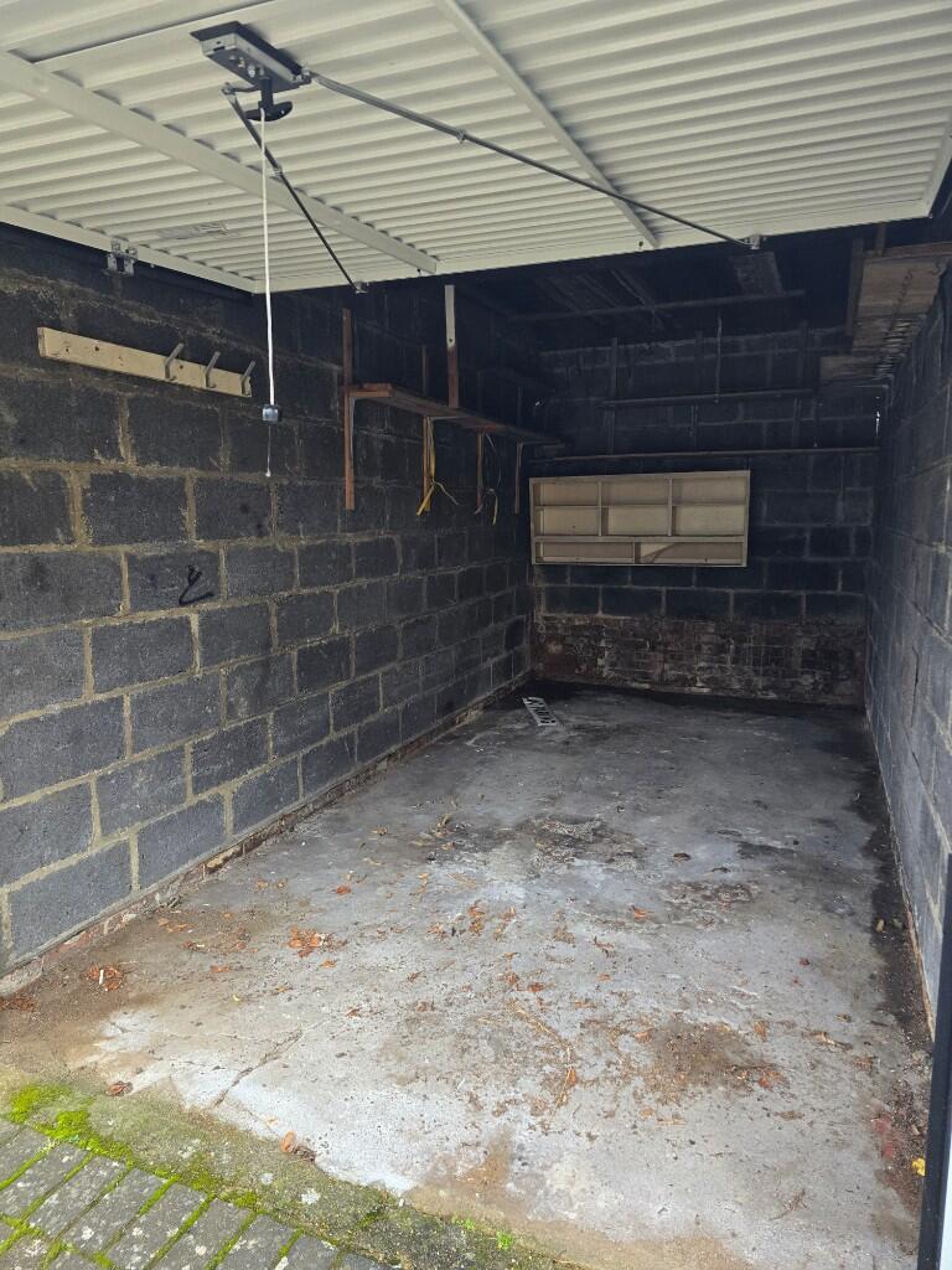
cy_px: 635
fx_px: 843
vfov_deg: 73.9
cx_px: 476
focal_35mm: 23
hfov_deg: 58.9
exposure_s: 1/120
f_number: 1.7
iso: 250
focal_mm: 6.3
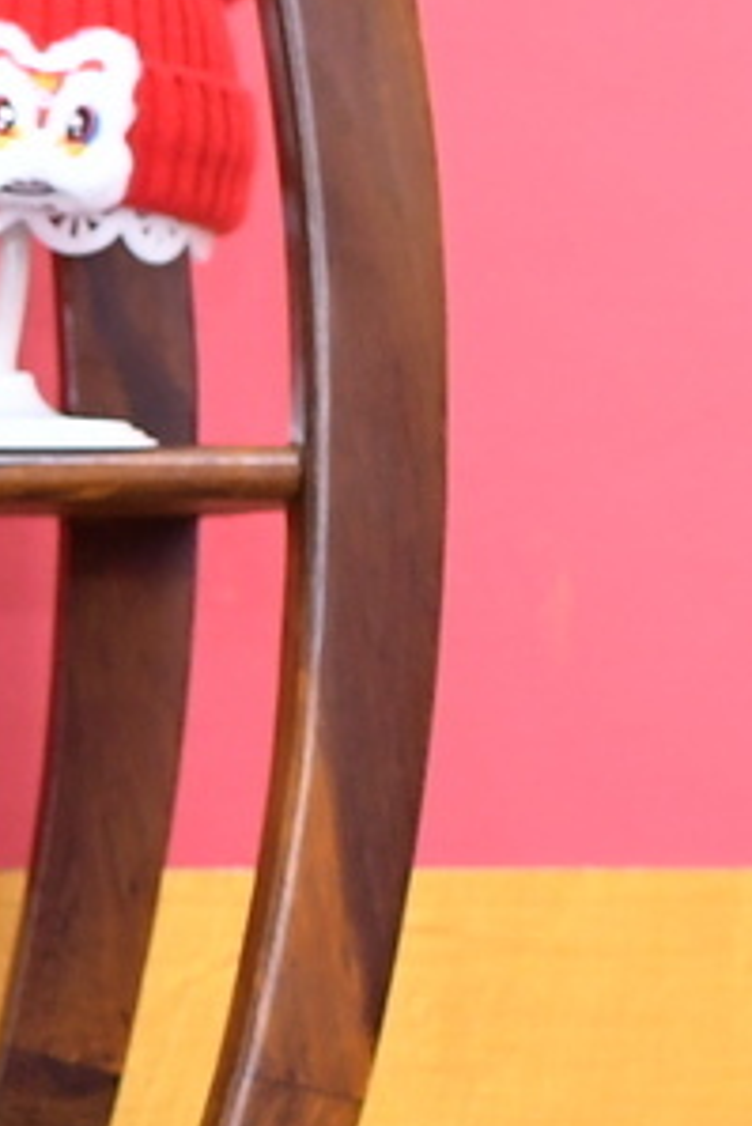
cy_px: 1723
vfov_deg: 7.2
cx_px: -2301
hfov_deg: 4.5
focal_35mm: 282
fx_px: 8825
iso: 1000
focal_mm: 35
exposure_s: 1/200
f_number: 4.5
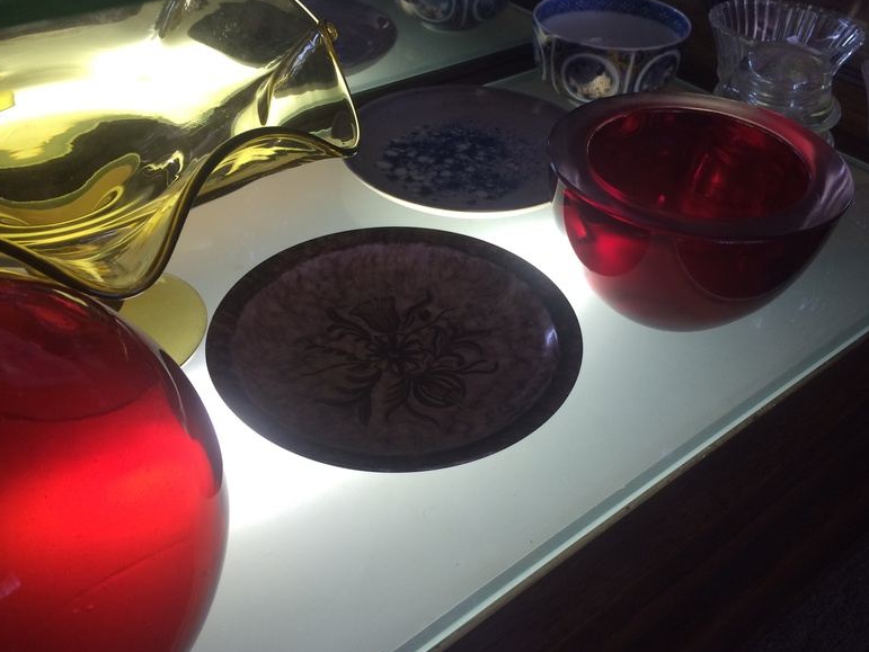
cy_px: 309
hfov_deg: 52.5
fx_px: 879
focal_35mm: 35
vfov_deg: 40.7
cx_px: 480
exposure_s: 1/30
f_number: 2.2
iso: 40
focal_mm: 4.12
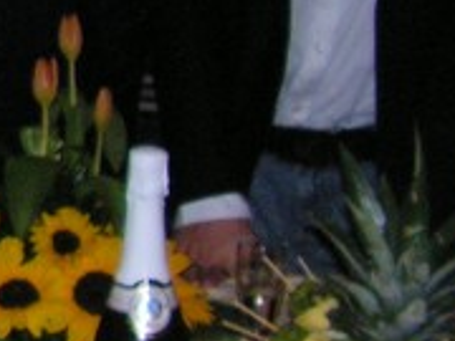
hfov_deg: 11.0
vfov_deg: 9.1
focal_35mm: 160
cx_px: -518
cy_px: -101
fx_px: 2103
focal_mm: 6
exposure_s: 1/40
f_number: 3.2
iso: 200
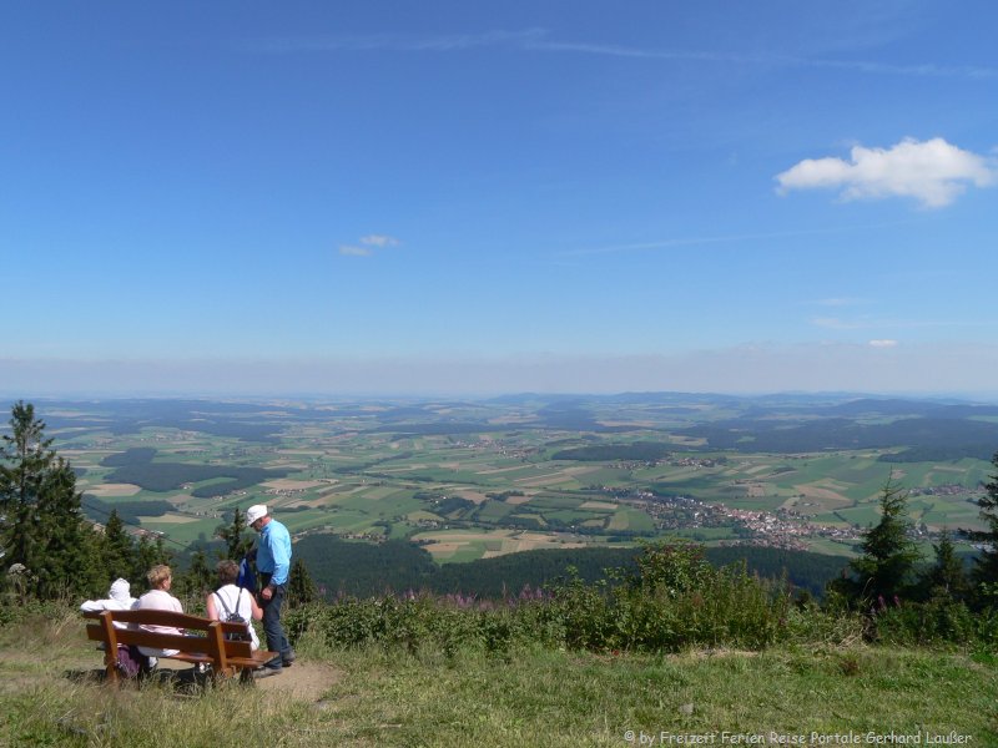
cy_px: 374
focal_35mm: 36
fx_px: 1038
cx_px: 499
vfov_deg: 39.7
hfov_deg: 51.4
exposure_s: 1/500
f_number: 5.2
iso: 80
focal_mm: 6
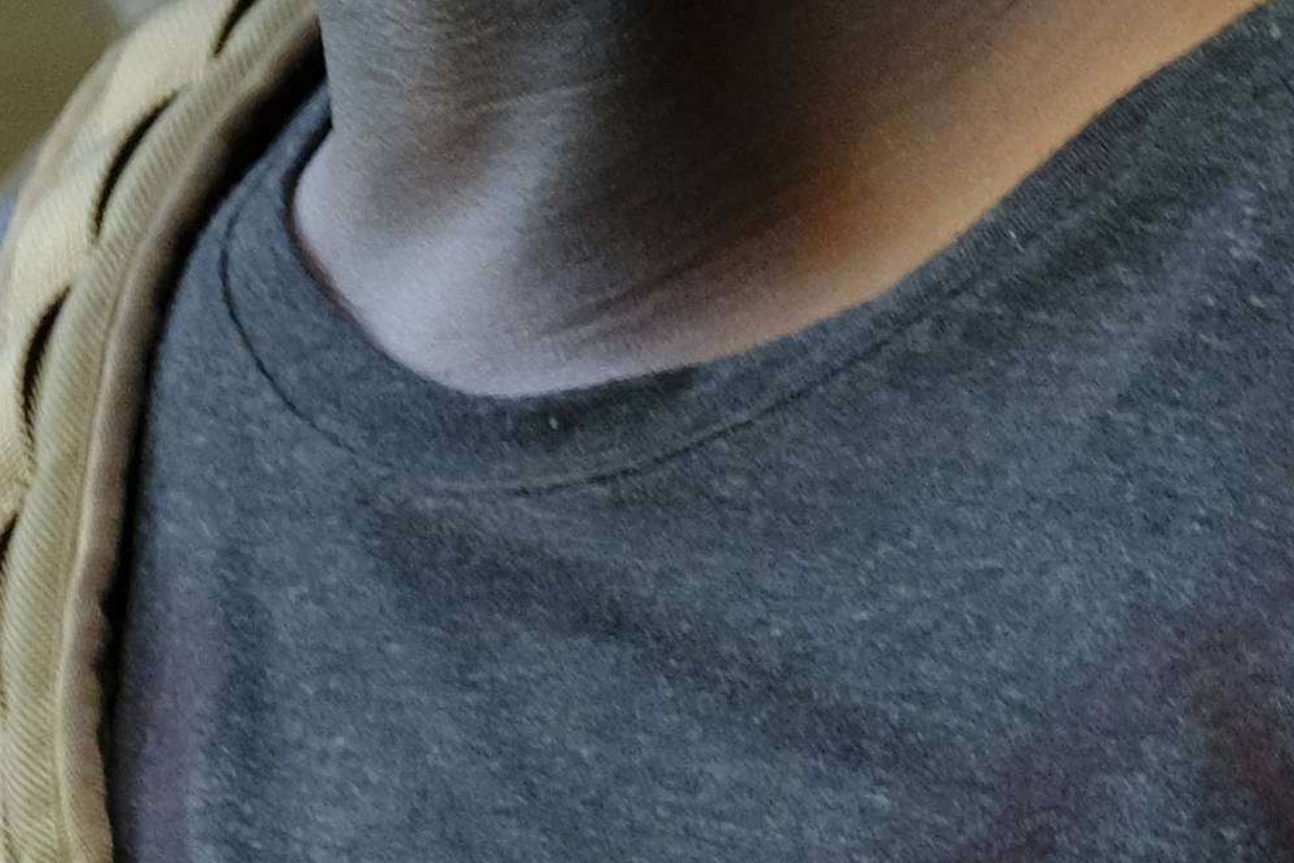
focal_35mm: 1211
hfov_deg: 1.7
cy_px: 83
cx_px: 880
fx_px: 43519
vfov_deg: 1.1
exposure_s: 1/160
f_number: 5
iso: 1250
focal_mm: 134.4
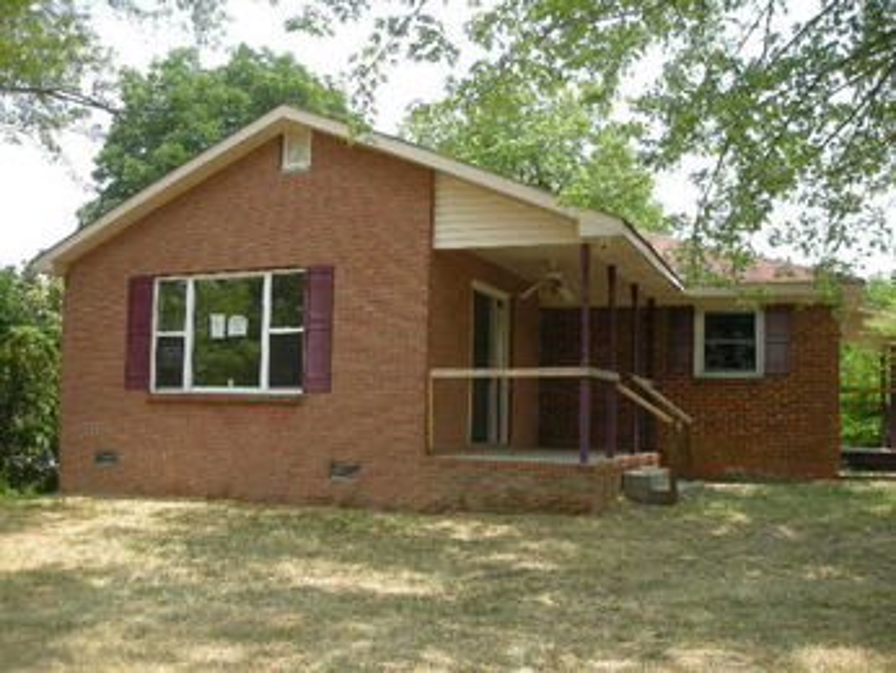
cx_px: 448
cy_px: 336
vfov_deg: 40.7
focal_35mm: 35
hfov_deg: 52.6
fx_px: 907
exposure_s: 1/276
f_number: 2.8
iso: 50
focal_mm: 5.7
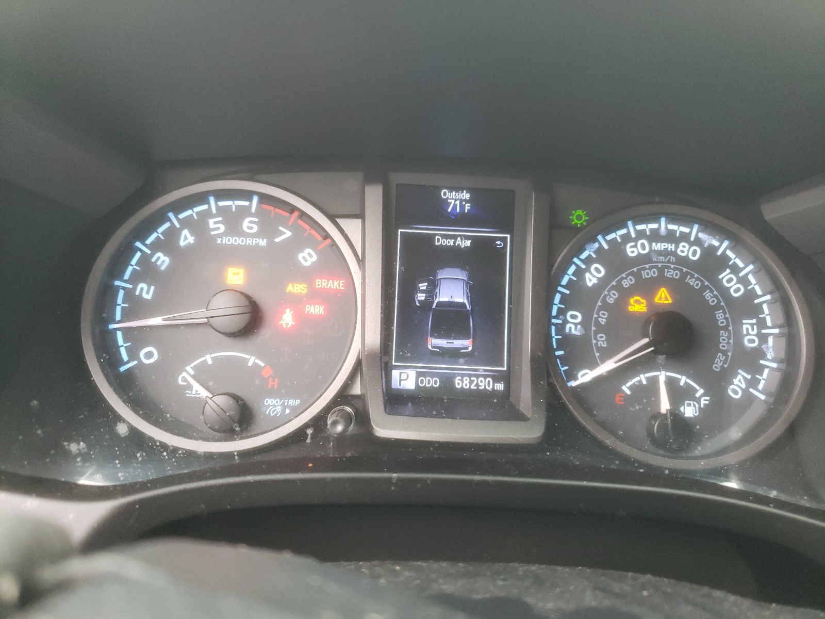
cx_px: 412
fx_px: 620
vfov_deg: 53.1
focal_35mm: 26
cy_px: 310
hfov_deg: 67.3
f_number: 1.5
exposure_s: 1/60.2
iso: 297
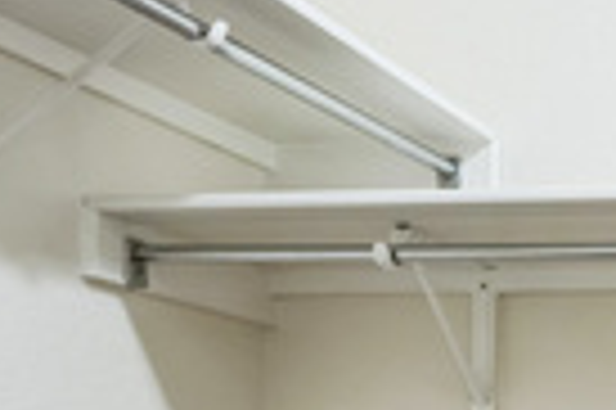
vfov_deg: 16.9
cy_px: 556
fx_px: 1282
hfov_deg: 19.3
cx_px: 1151
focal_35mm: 75
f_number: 8
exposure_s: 1/10
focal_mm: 16
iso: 320
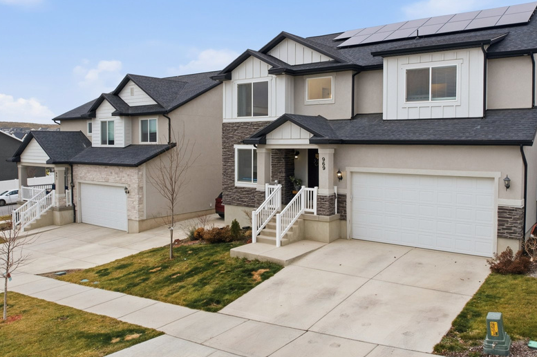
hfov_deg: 63.5
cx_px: 295
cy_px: 160
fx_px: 432
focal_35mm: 29
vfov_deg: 44.8
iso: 100
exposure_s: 1/500
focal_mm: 8.4
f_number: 2.8
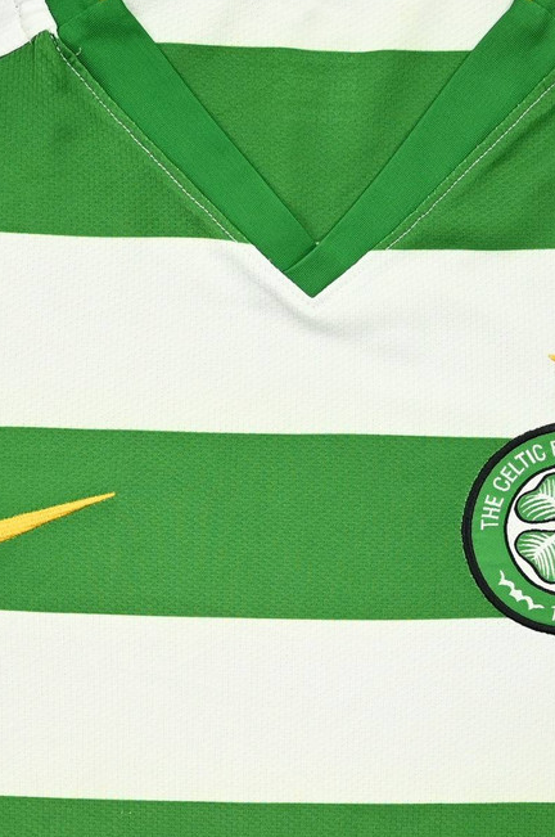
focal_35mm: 44
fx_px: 1015
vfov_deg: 44.8
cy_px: 414
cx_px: 285
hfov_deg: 30.6
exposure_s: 1/180
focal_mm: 28.5
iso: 200
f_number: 4.8
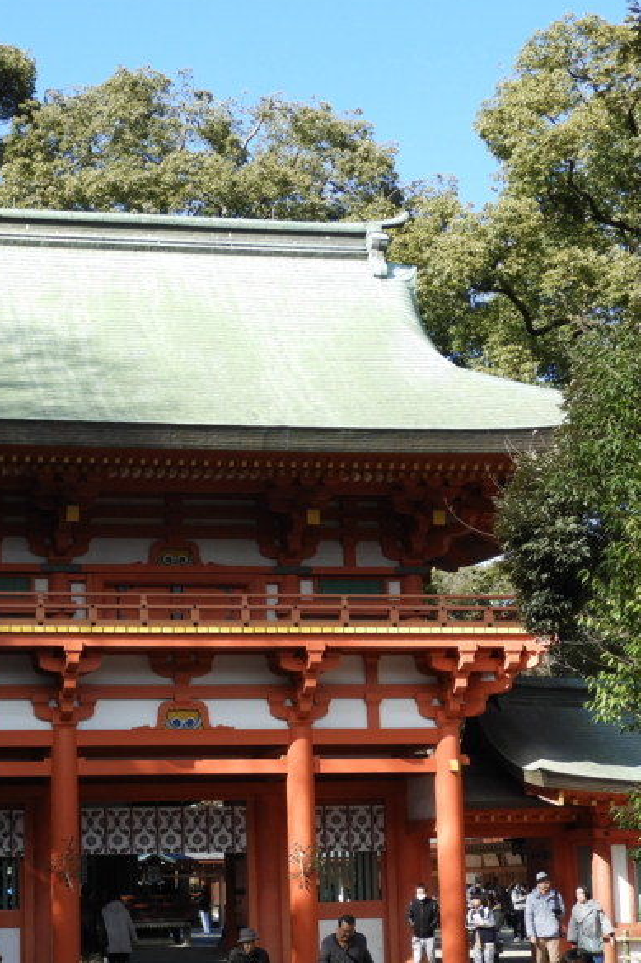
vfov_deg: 27.7
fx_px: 1951
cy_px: 556
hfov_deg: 18.5
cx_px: 166
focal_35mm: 73
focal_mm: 7.2
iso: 100
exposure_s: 1/400
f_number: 3.8
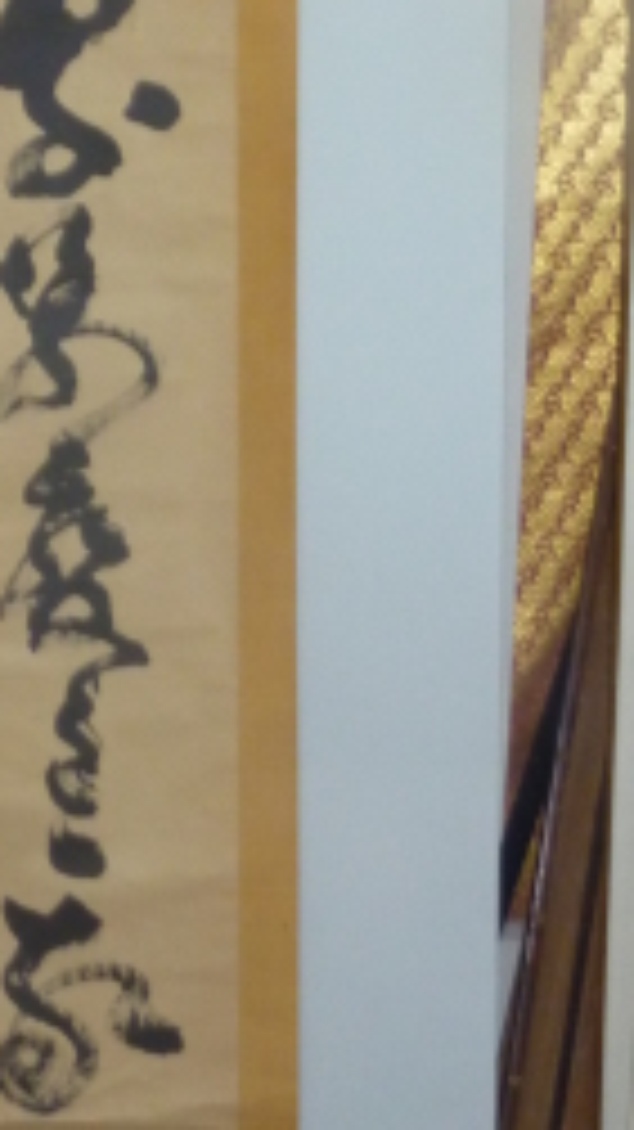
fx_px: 3381
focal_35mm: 113
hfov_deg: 10.6
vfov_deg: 18.9
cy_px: 401
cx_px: 52
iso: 250
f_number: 3.8
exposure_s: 1/30
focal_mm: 8.5
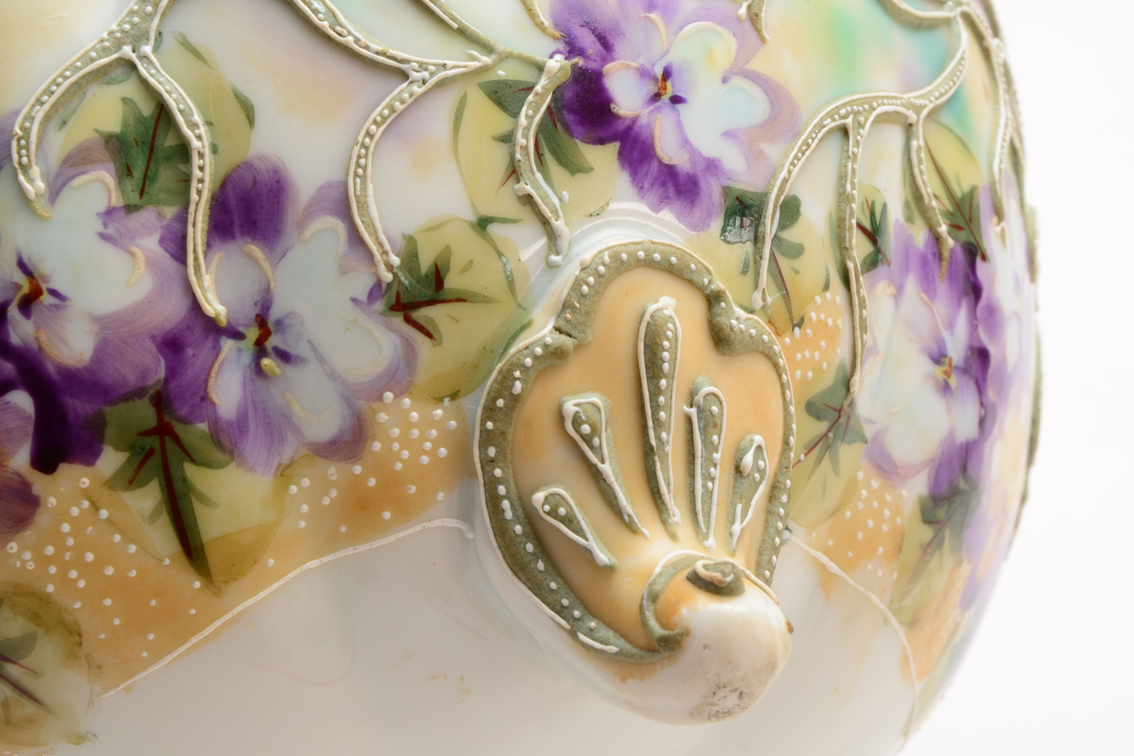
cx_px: 563
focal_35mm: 84
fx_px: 2630
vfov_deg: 16.4
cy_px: 379
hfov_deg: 24.3
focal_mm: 55
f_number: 20
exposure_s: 1/160
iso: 100
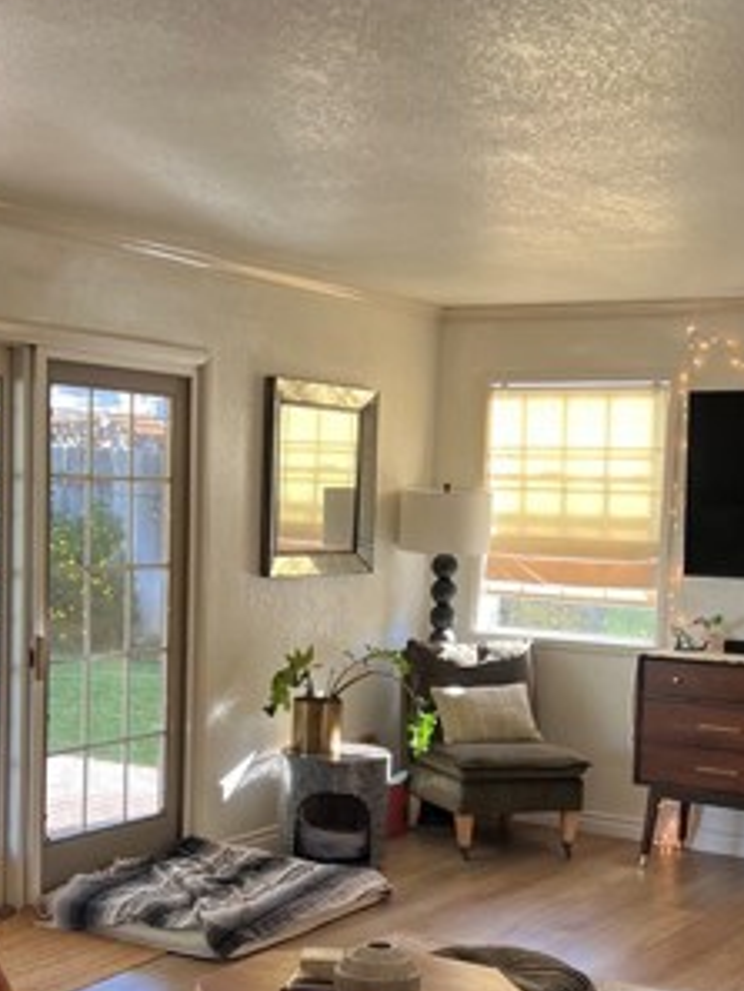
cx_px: 380
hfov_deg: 26.1
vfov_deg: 34.0
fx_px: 1604
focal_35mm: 56
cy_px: 661
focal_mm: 5.7
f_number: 1.5
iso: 64
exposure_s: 1/120
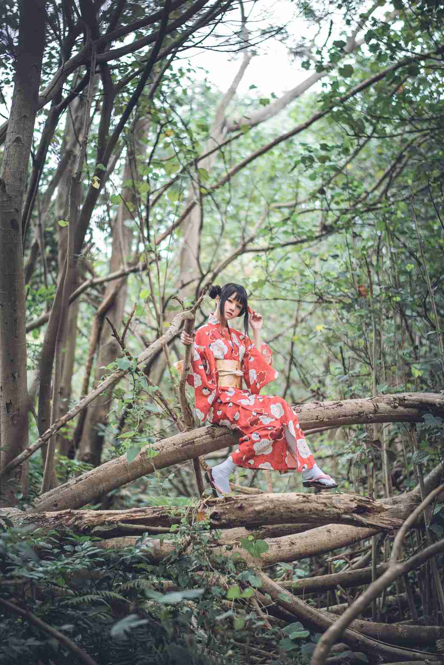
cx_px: 203
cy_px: 337
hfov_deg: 20.6
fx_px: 1220
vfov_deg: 30.5
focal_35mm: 66
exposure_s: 1/200
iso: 100
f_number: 1.4
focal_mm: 58
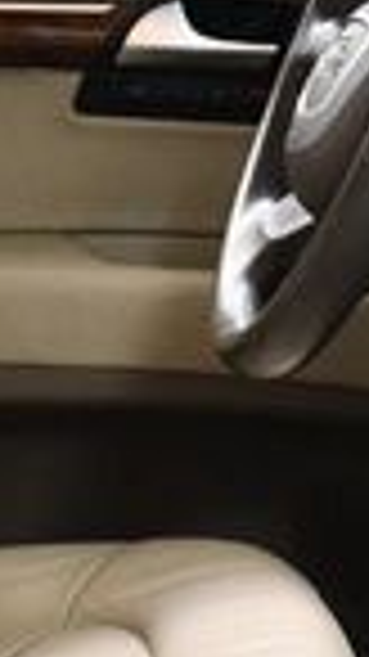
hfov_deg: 7.3
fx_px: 2891
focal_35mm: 166
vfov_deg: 13.0
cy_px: 371
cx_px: 126
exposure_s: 1/125
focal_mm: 18
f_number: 3.5
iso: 2000
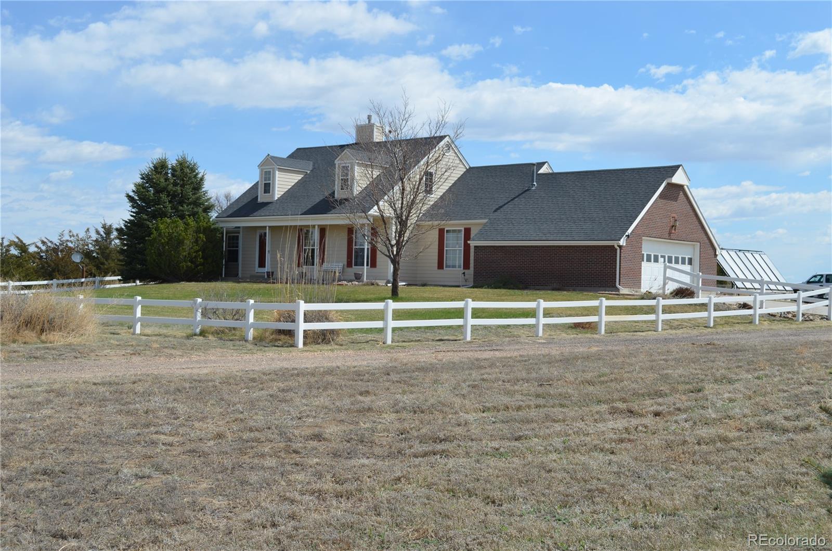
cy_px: 276
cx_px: 416
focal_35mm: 48
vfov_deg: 27.9
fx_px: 1107
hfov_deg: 41.2
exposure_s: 1/320
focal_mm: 32
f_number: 9
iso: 100
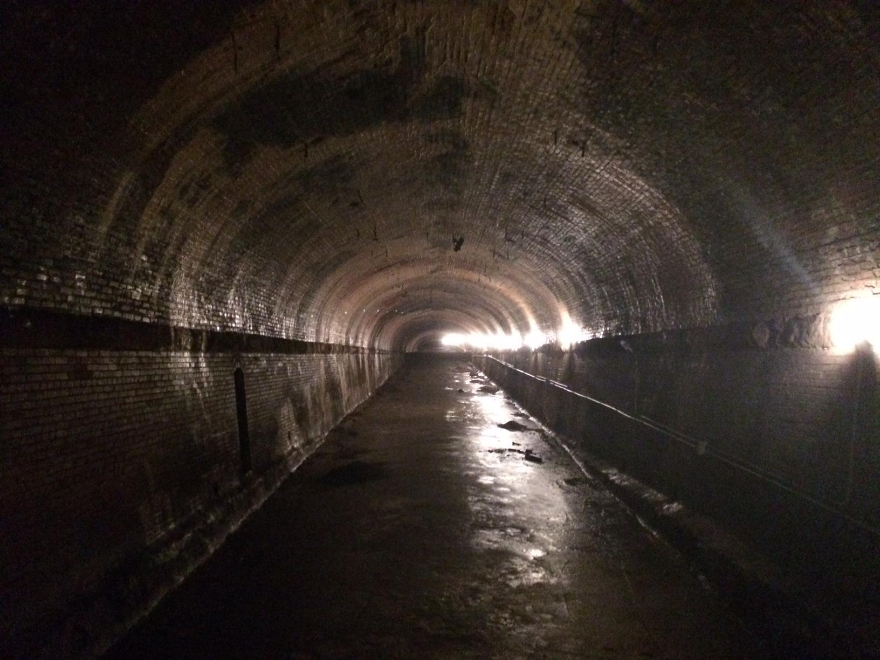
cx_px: 440
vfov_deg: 48.2
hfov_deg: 61.7
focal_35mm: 29
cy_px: 330
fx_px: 737
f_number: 2.2
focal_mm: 4.15
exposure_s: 1/15
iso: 800
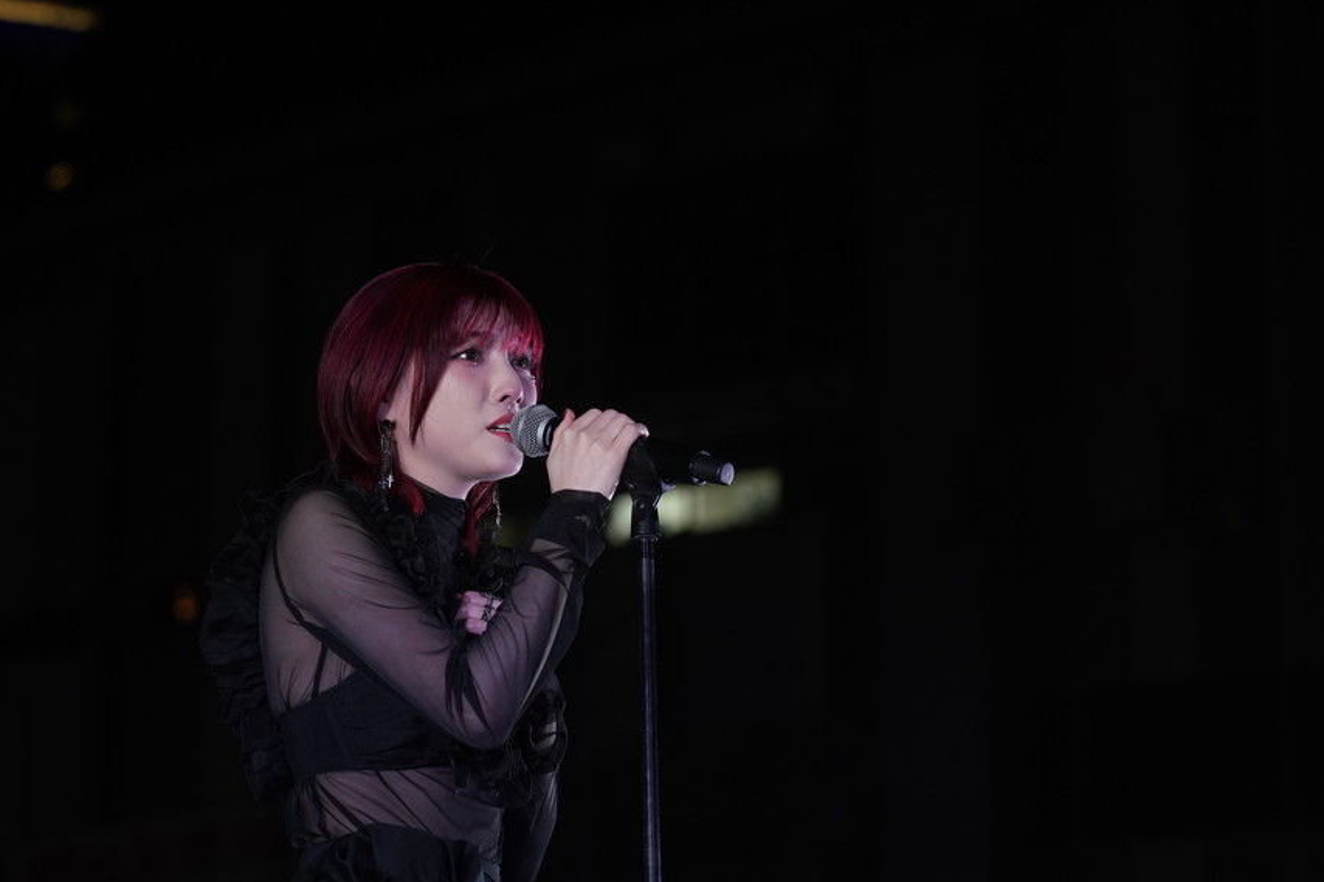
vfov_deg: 11.1
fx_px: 4522
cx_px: 558
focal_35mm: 123
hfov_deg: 16.6
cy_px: 458
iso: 1600
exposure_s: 1/400
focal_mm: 105
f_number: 4
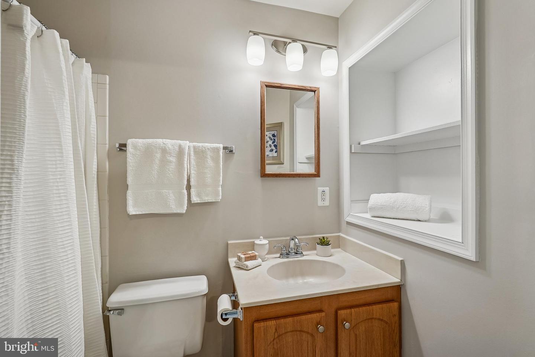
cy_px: 178
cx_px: 268
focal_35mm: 16
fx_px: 238
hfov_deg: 96.7
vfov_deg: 73.8
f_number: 8
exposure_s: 1/1.67
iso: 100
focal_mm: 16
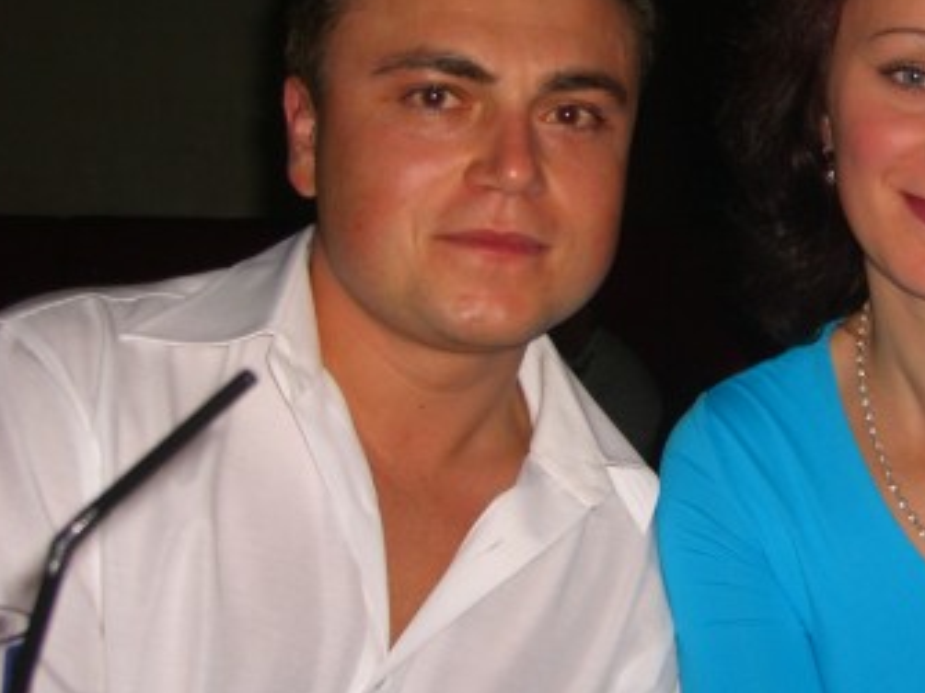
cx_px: 792
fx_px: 1816
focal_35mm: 68
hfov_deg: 27.7
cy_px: 301
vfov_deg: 21.6
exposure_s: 1/60
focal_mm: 7.9
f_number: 2.8
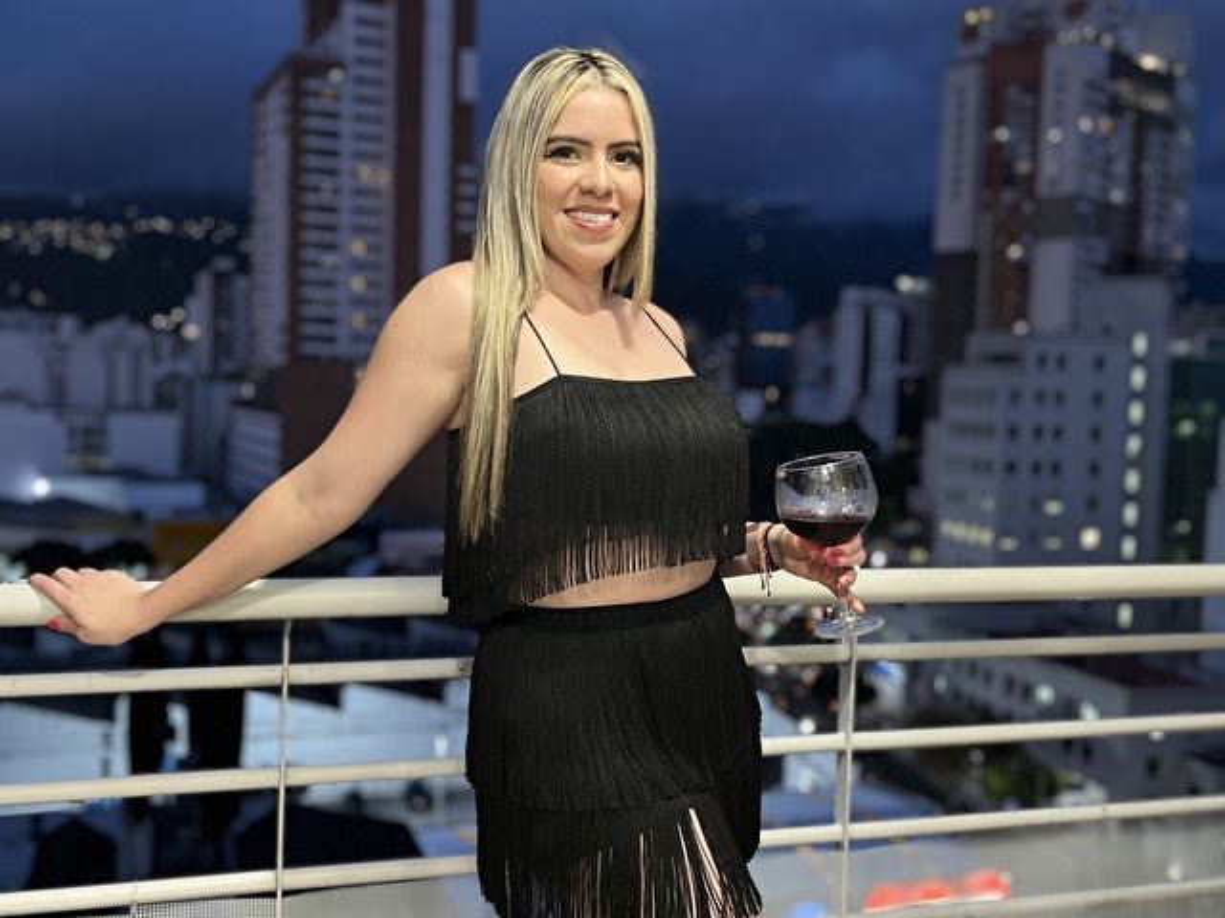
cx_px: 612
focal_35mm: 26
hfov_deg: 67.3
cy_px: 459
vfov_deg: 53.1
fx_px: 920
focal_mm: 5.1
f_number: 1.6
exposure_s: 1/60
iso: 250
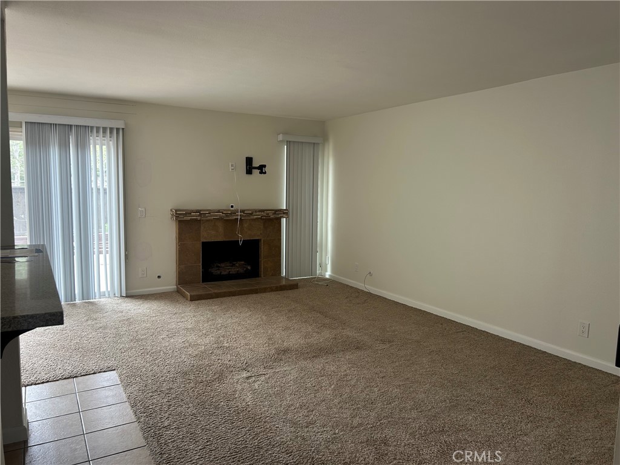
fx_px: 466
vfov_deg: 53.1
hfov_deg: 67.3
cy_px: 232
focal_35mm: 26
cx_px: 310
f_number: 1.5
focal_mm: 5.7
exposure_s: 1/121
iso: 50
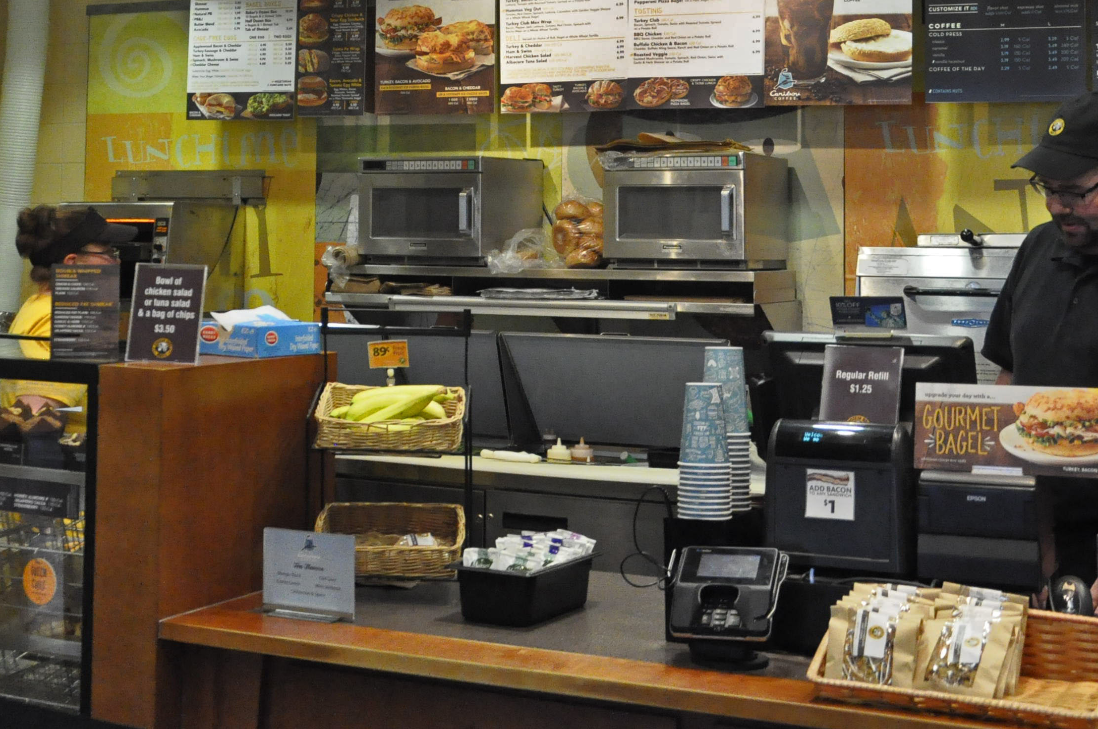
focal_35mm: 61
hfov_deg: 32.3
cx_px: 269
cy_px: 55
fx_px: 1857
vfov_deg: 21.6
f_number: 3.8
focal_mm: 21
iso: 3200
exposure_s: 1/250
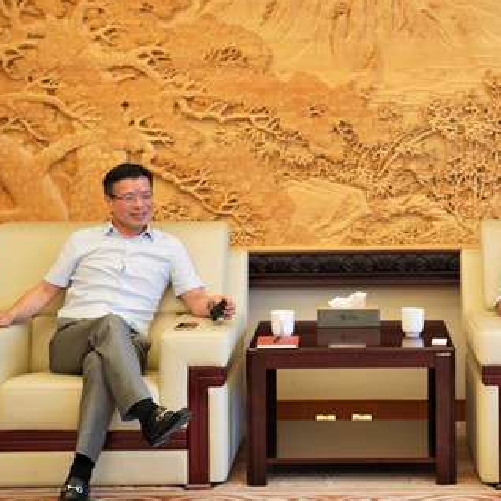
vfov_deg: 19.7
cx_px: 359
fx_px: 1441
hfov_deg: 19.6
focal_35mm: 88
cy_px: 239
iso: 640
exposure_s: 1/60
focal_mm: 58
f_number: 2.8
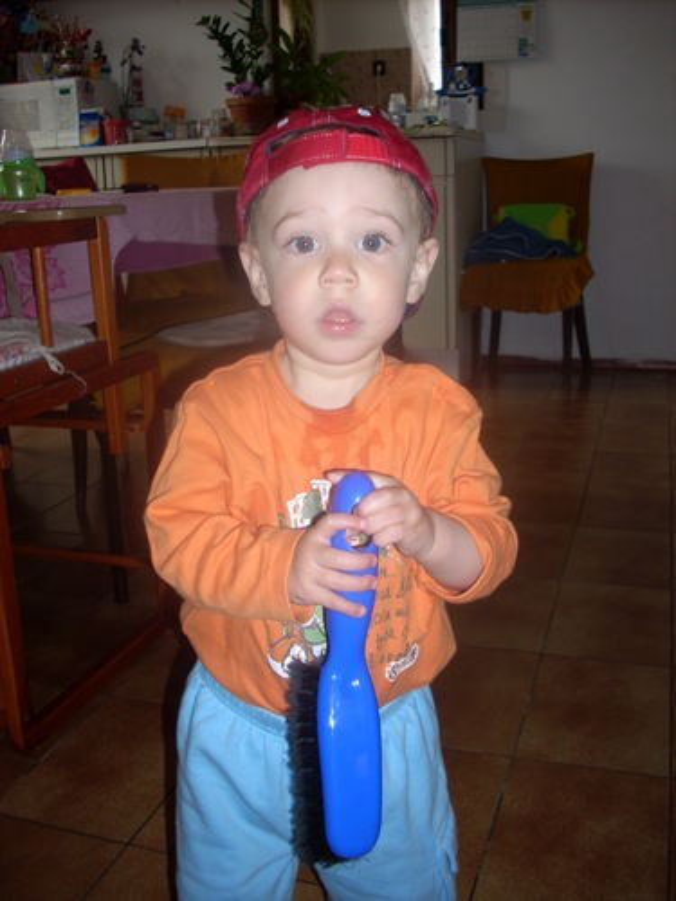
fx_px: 963
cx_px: 338
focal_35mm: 37
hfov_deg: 38.7
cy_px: 450
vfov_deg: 50.1
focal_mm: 6.2
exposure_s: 1/60
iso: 64
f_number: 2.8
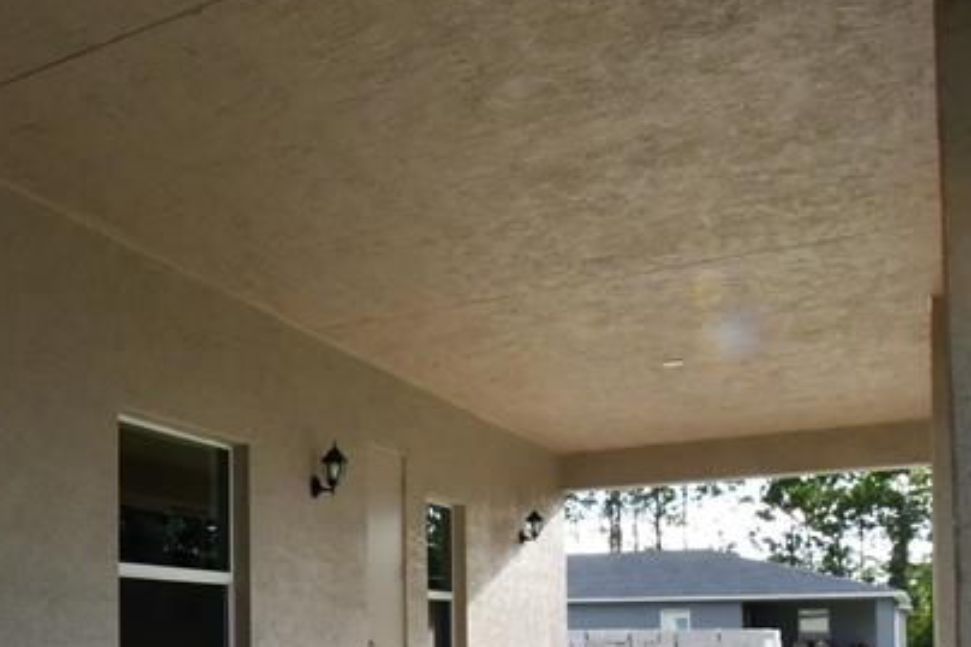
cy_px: 594
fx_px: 1024
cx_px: 47
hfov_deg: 44.7
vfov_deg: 33.0
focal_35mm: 38
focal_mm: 10
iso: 800
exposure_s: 1/60
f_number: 22
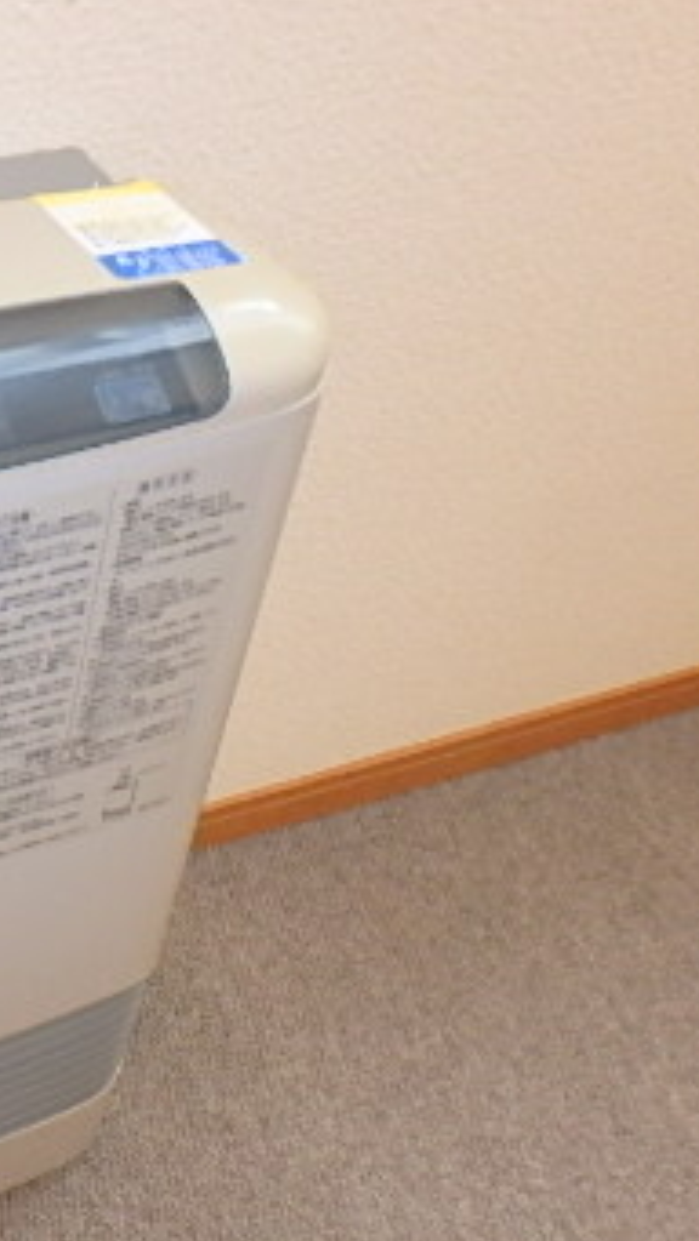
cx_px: -237
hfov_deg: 24.0
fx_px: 1416
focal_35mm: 43
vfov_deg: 46.6
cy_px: 822
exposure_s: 1/30
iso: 400
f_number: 3.5
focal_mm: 3.7
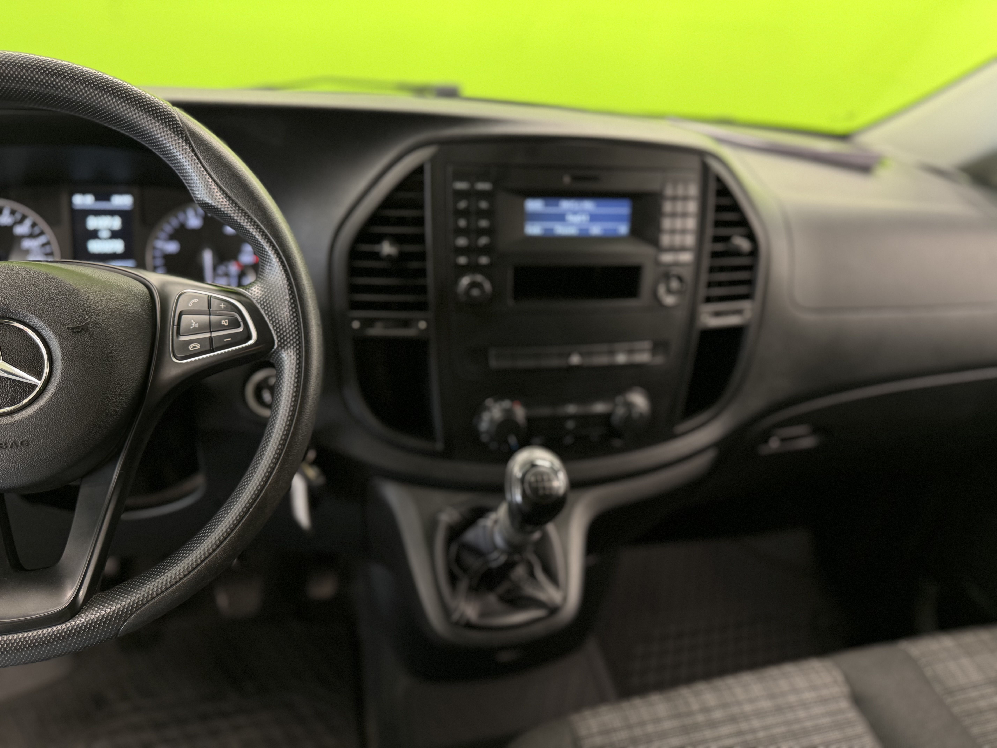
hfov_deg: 71.6
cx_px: 498
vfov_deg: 56.8
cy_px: 374
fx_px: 691
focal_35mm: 24
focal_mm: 6.76
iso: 320
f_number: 1.78
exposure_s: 1/50
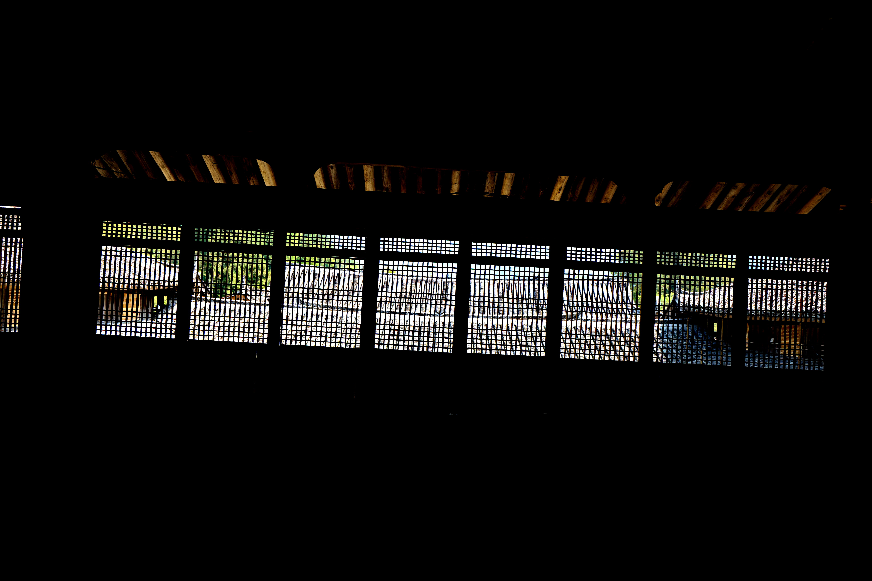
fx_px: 654
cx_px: 436
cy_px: 290
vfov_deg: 47.9
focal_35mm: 27
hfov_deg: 67.4
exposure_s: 1/60
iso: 125
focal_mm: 27
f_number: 4
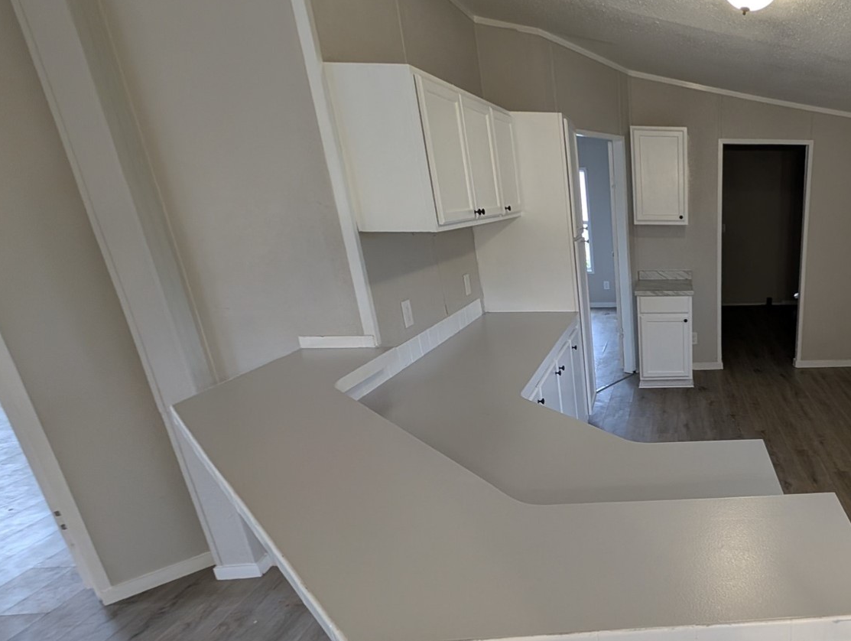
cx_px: 727
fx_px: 542
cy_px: 383
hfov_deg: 66.2
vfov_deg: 60.7
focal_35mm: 22
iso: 133
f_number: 1.95
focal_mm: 2.23
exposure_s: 1/60
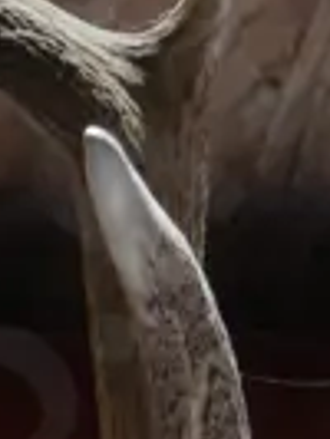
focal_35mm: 308
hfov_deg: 4.6
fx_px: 3909
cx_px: -738
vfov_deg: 5.9
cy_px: 1380
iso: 400
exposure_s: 1/60
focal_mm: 20
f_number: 4.4
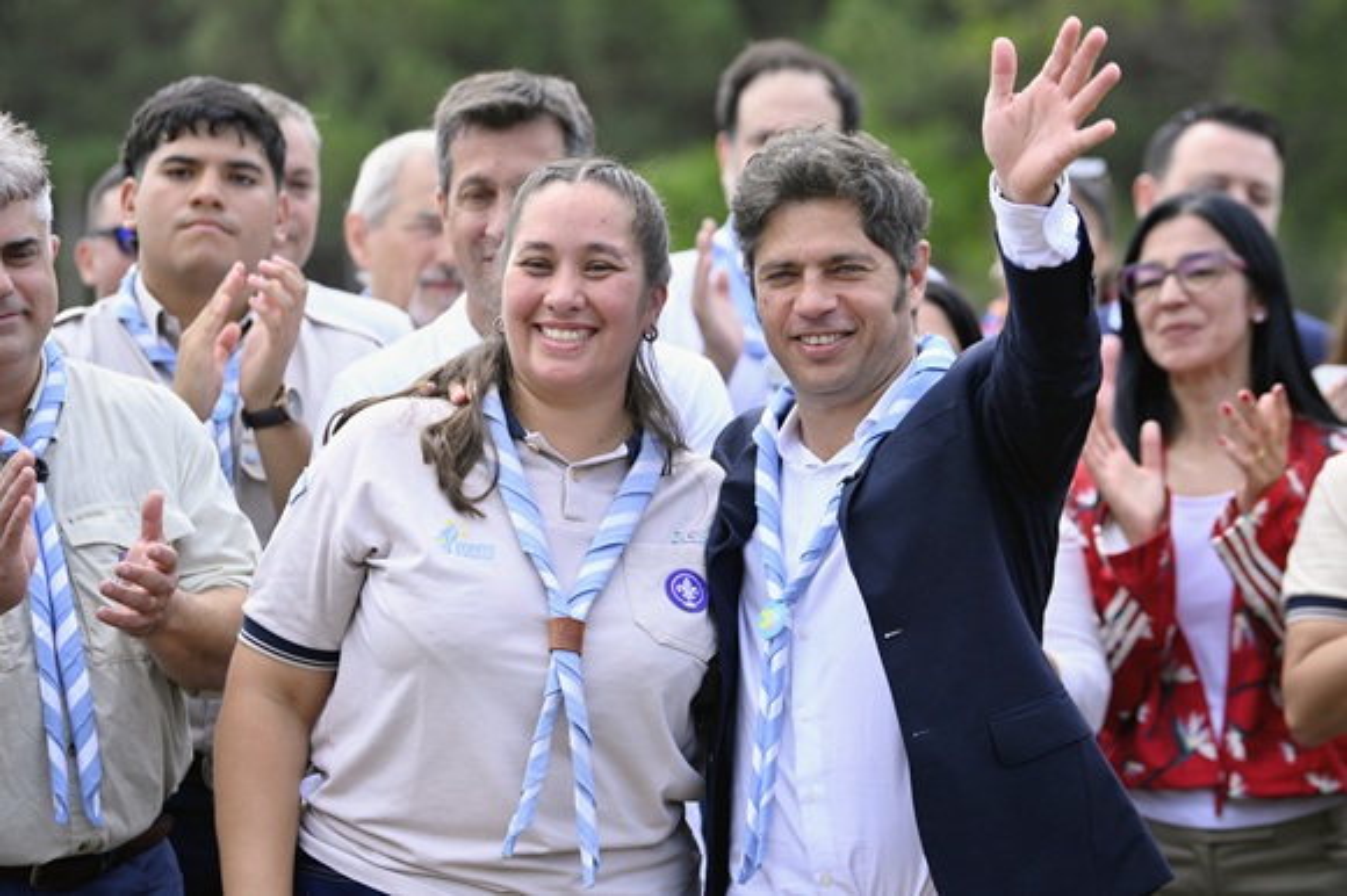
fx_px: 4487
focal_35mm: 120
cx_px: 674
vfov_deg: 11.4
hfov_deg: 17.1
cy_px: 448
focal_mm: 120
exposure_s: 1/1000
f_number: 3.5
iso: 160
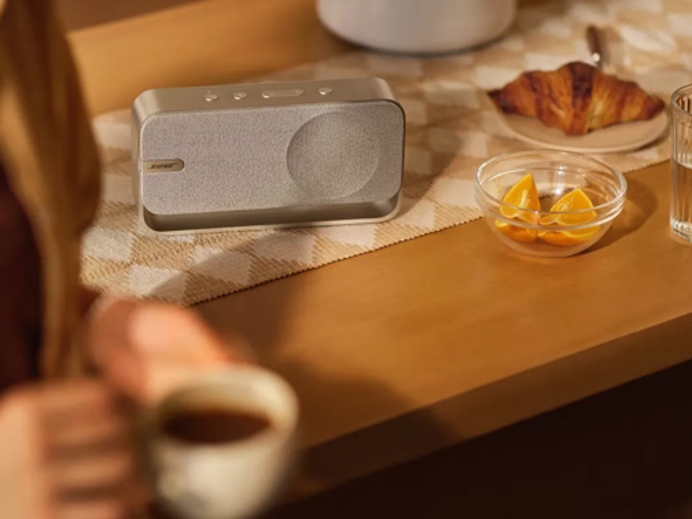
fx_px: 2499
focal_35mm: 125
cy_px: 298
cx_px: 188
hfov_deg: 15.7
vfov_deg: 11.9
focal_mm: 80
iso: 250
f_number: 1.7
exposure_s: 1/2000
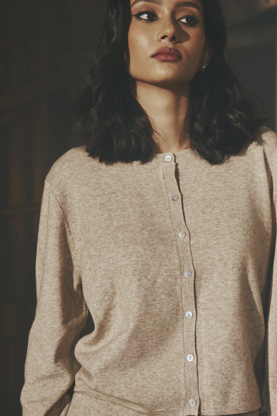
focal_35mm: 86
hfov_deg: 15.8
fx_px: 993
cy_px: 258
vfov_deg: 23.6
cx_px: 209
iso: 500
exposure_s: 1/400
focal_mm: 40
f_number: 2.8
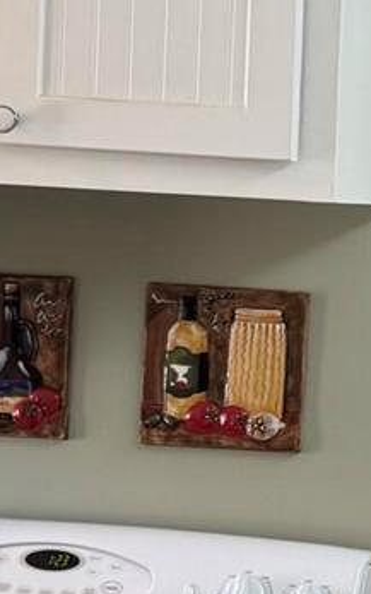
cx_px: 862
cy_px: 341
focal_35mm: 150
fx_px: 2426
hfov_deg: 8.1
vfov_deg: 13.9
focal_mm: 6.76
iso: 160
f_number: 1.78
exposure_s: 1/120
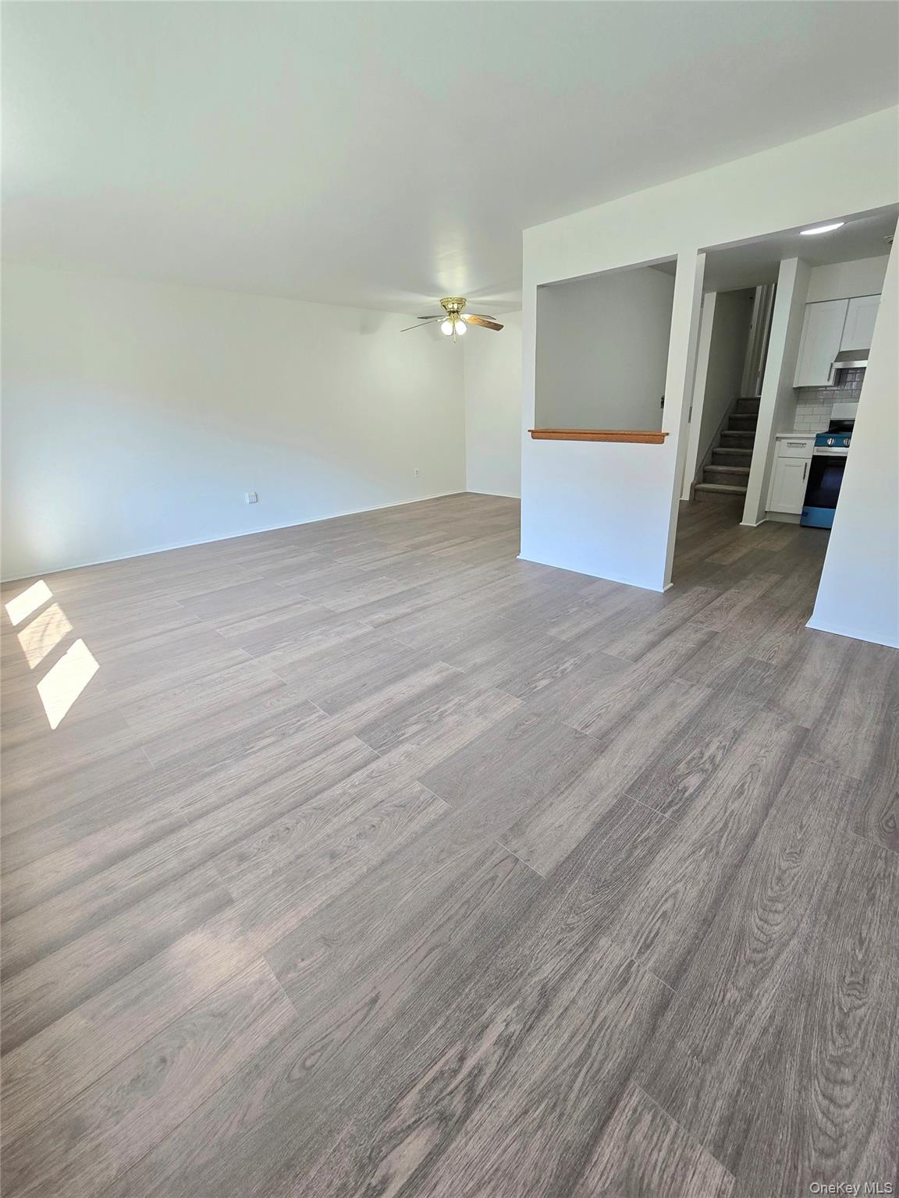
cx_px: 450
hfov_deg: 89.9
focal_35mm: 13
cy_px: 599
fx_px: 450
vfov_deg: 106.2
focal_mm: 2.2
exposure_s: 1/60.2
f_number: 2.2
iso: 80
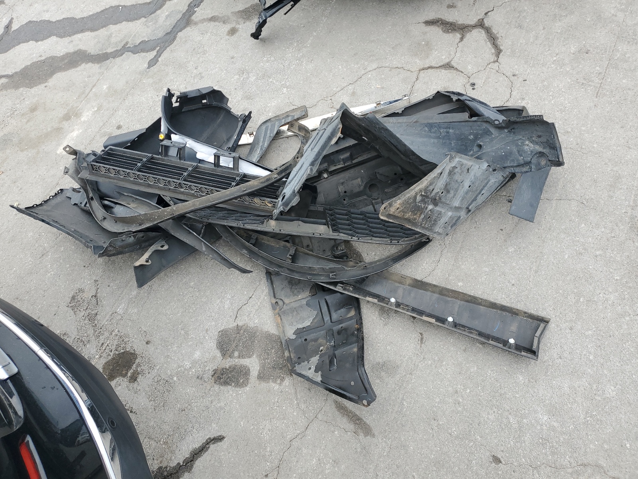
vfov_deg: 53.1
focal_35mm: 26
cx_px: 319
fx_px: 479
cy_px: 240
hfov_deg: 67.3
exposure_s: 1/417
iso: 50
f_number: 1.5
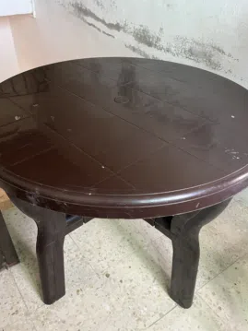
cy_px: 177
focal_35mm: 29
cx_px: 123
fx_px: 277
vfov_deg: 61.6
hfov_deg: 48.2
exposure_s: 1/60
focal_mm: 5.1
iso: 500
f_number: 1.6
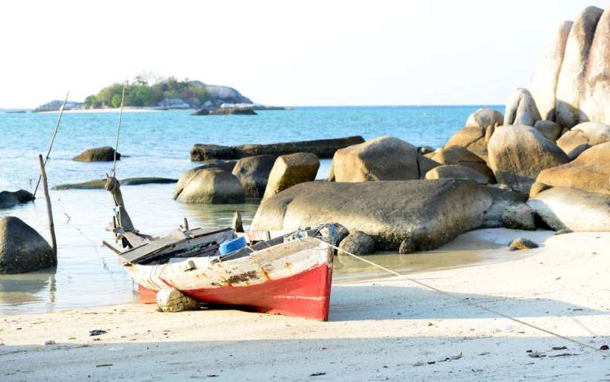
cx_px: 304
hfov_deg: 28.6
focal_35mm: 72
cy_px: 189
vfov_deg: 18.1
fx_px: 1197
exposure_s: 1/100
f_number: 5
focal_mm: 70
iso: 100
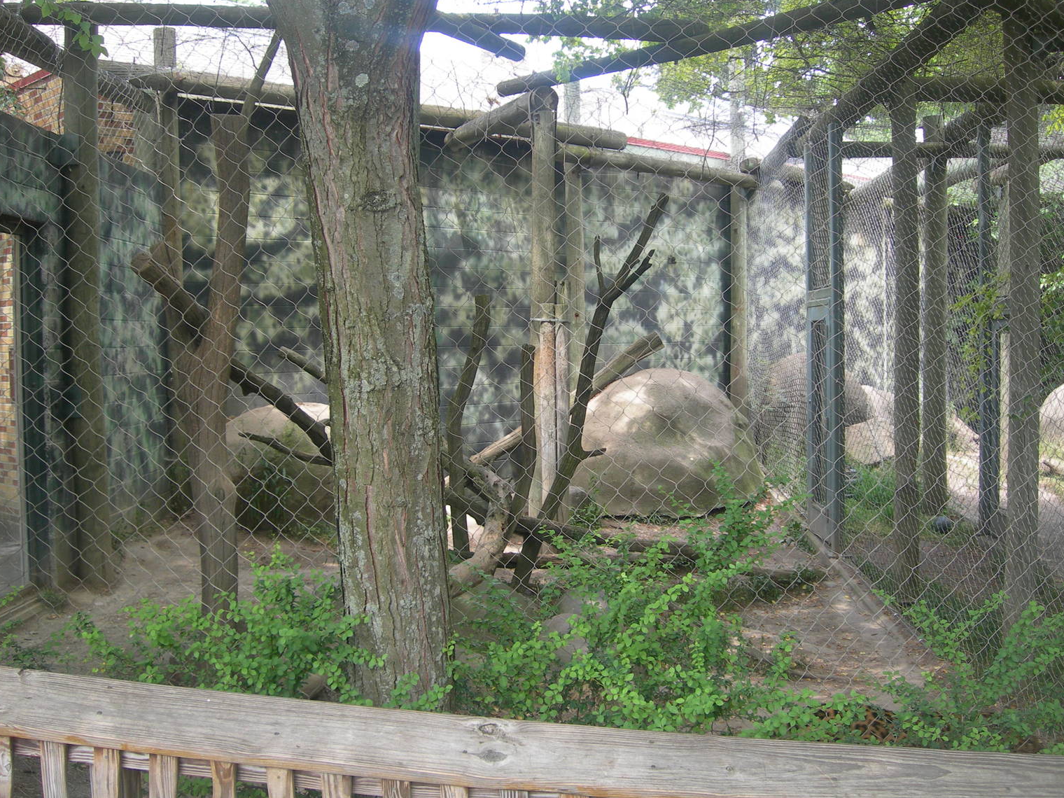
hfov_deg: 46.8
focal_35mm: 40
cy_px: 412
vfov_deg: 36.0
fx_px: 1229
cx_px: 540
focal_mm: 7.8
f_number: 2.8
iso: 50
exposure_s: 1/97
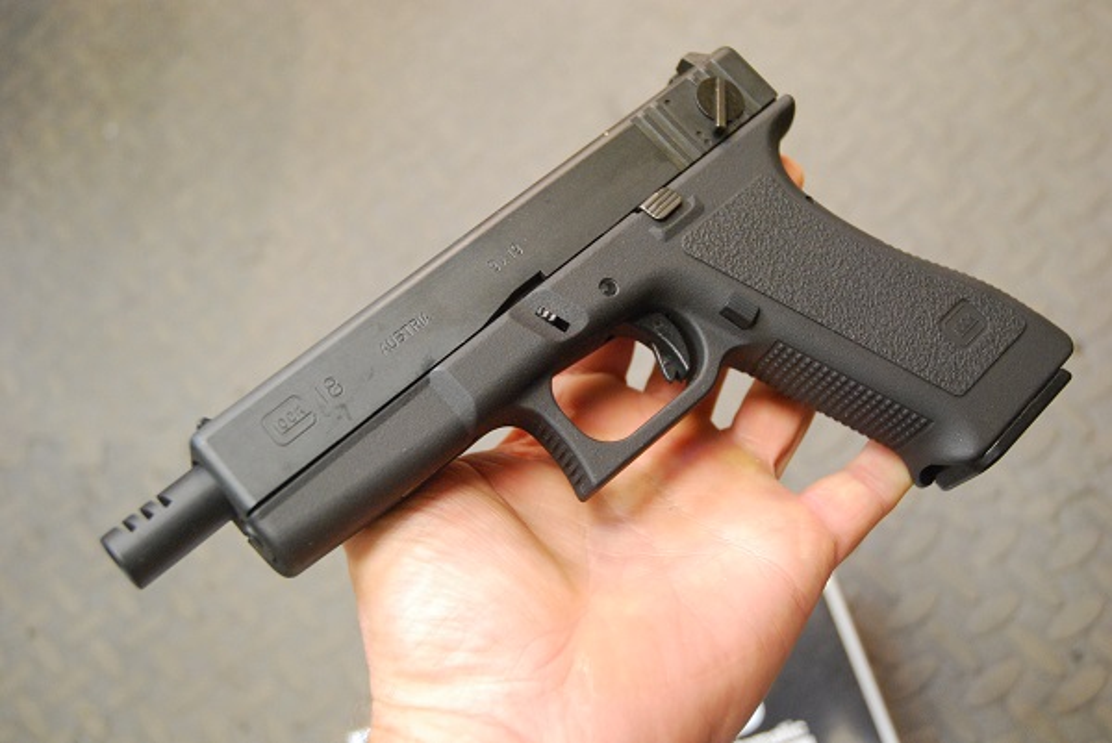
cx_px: 556
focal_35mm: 44
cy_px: 372
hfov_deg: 44.9
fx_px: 1345
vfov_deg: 30.9
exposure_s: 1/30
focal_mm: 29
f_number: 4
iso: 1400
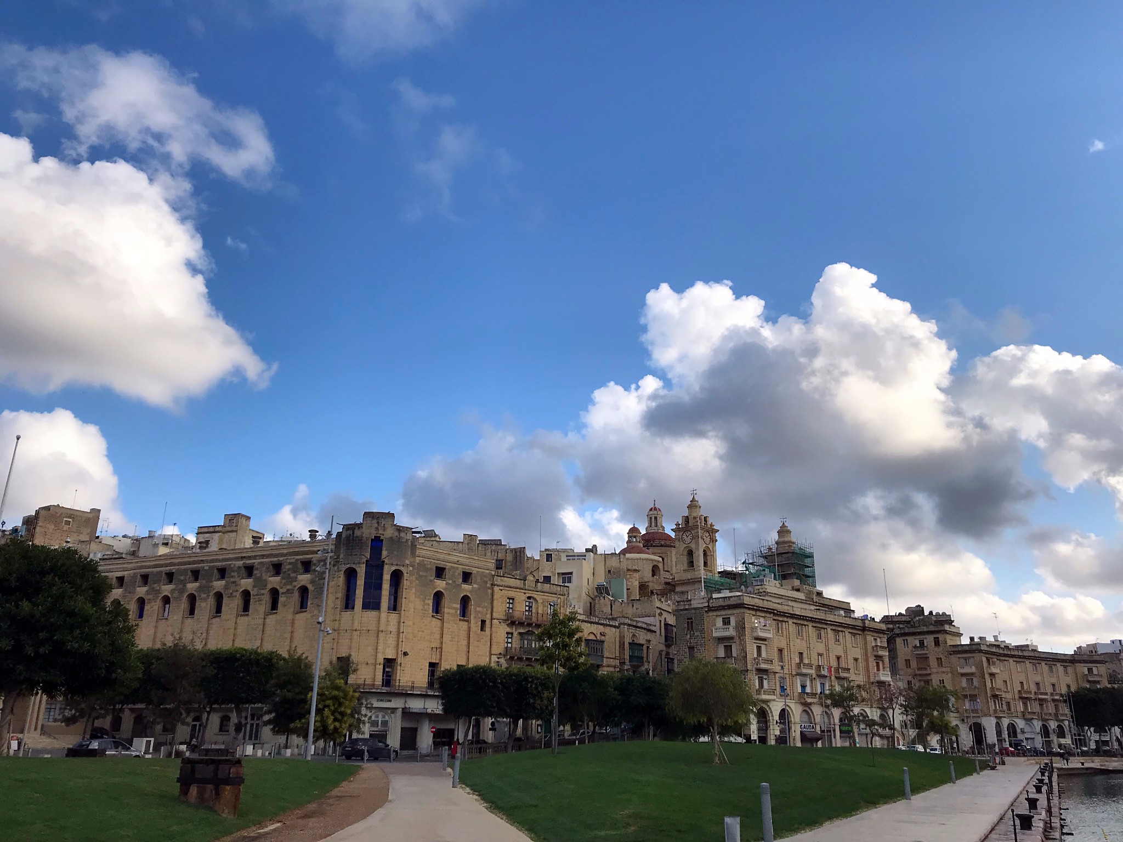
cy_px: 421
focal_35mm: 28
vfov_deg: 49.7
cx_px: 562
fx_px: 908
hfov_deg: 63.4
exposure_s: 1/2519
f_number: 1.8
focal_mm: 3.99
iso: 20
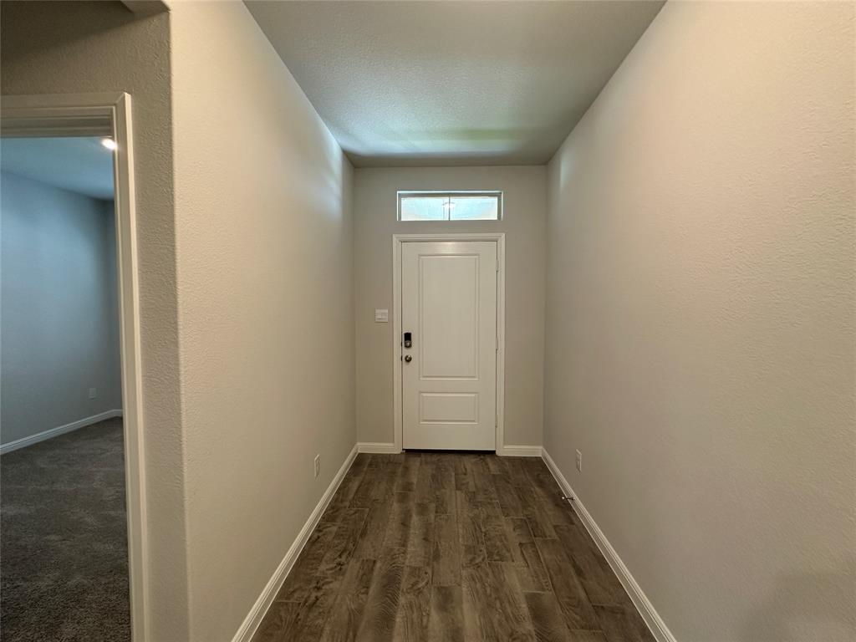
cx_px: 428
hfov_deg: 102.1
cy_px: 321
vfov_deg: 85.7
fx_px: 346
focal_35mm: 14
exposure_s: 1/60
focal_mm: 2.22
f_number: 2.2
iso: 160
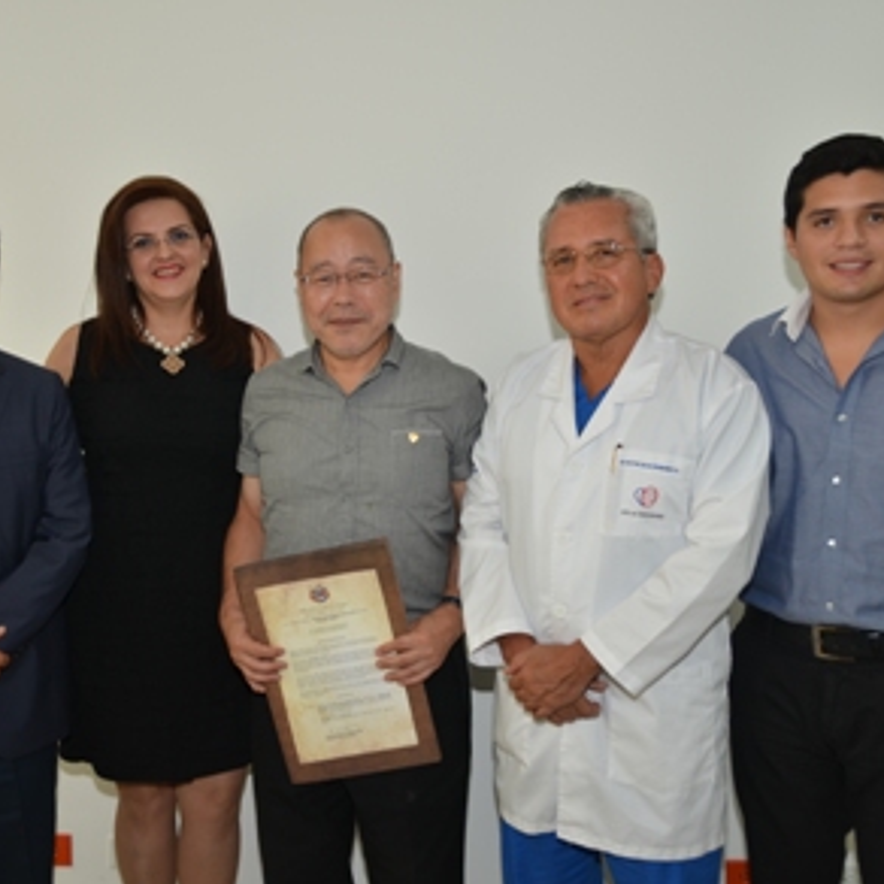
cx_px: 406
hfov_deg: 42.8
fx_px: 1127
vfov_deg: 42.8
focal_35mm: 39
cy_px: 447
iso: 200
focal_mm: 20
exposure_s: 1/80
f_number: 3.5
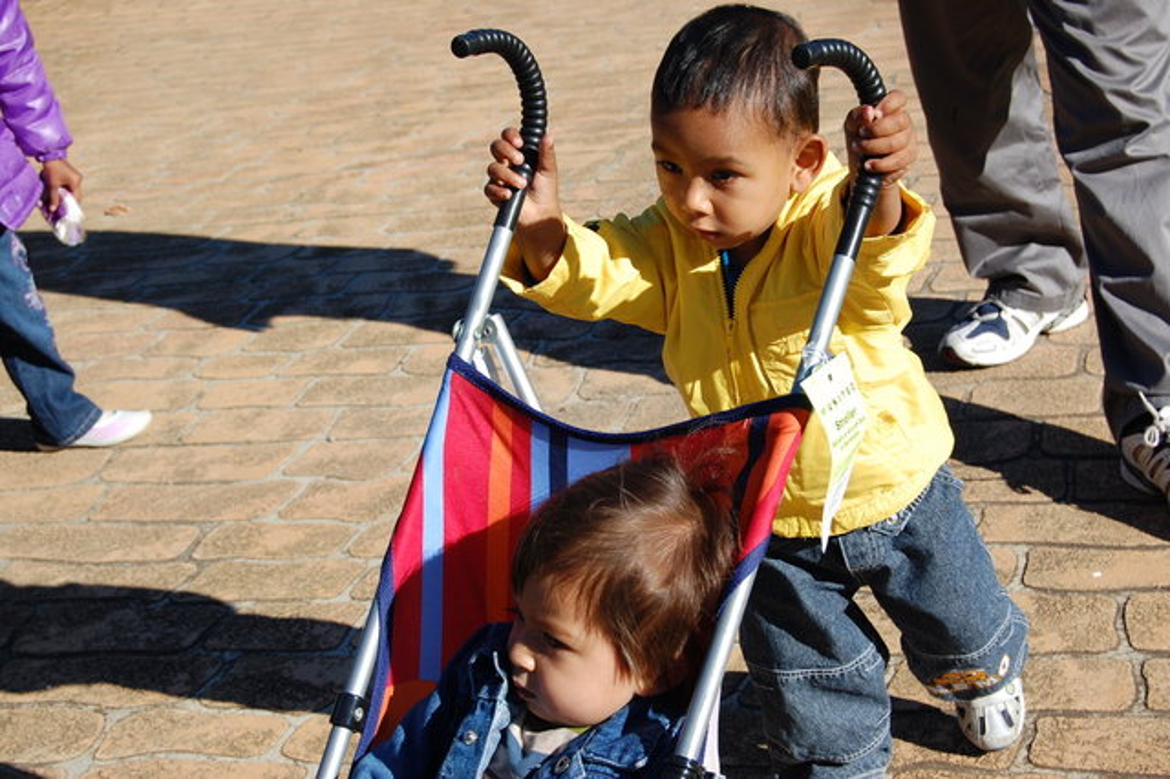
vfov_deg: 20.1
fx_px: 2193
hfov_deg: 29.9
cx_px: 585
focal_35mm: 68
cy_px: 390
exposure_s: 1/400
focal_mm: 45
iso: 200
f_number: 10
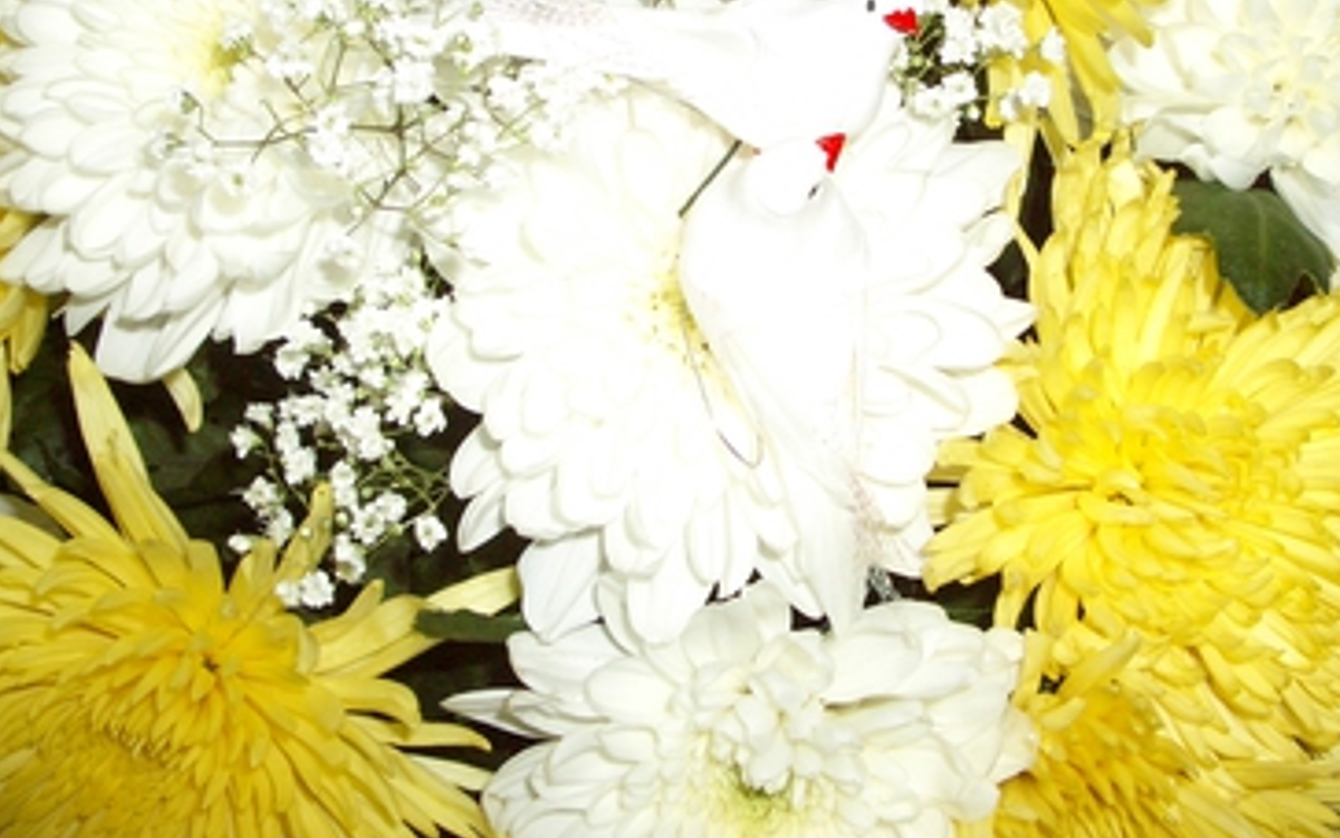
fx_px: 1680
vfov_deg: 27.7
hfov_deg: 43.3
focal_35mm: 46
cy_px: 240
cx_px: 786
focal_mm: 5.8
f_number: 4.3
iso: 200
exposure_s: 1/60
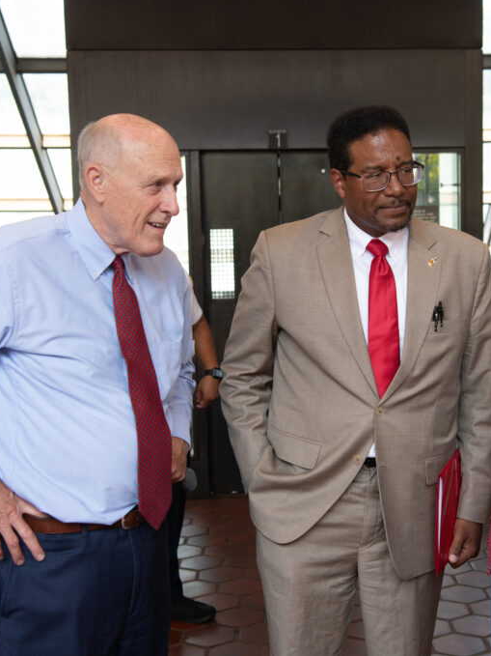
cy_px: 327
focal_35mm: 58
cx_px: 341
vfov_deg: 33.2
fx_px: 1097
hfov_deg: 25.1
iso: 800
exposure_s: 1/250
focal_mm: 40
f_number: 4.5
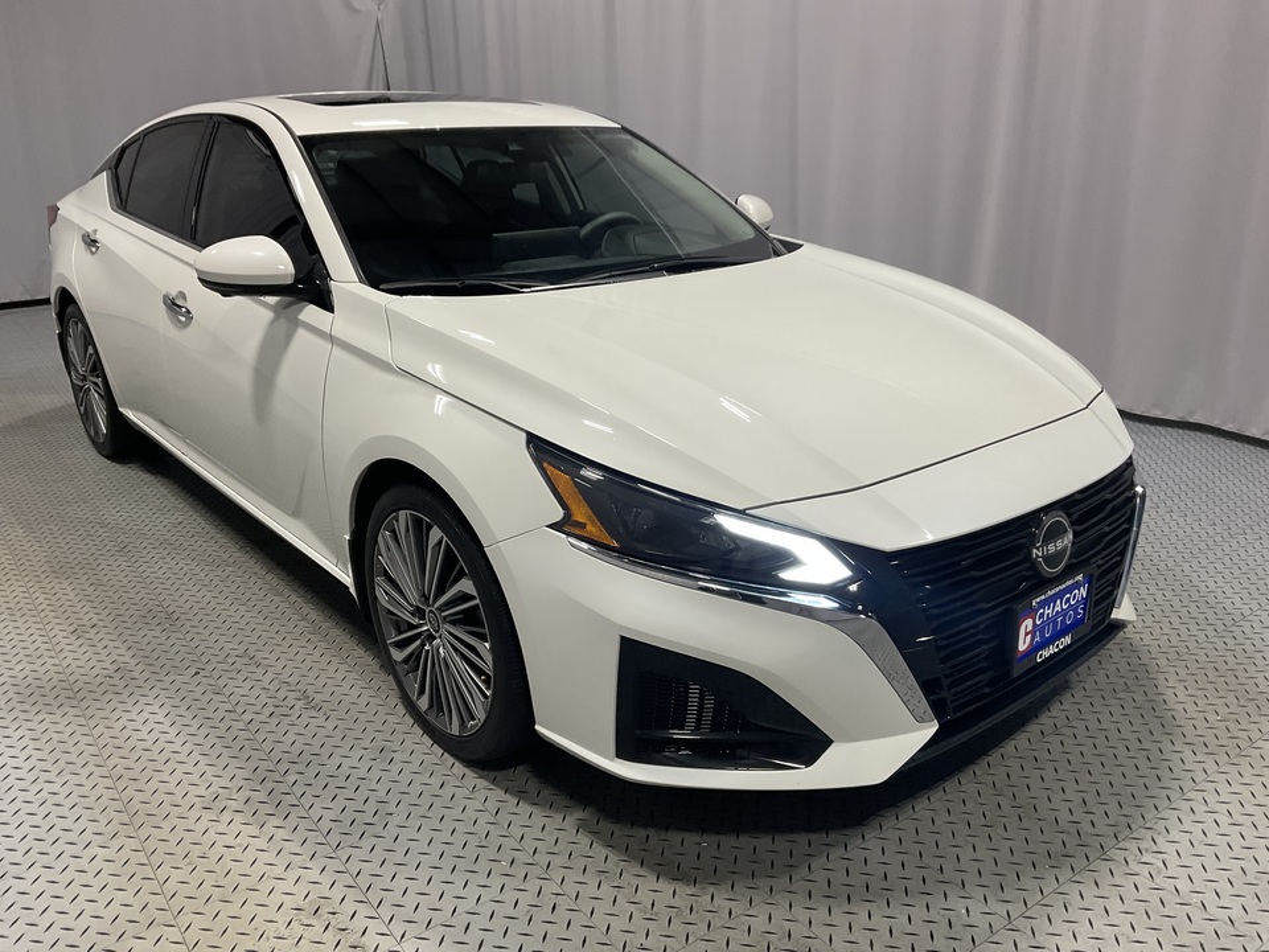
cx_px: 634
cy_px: 476
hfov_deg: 61.7
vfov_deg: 48.2
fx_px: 1063
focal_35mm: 29
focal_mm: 3
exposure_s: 1/120
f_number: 1.8
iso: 50
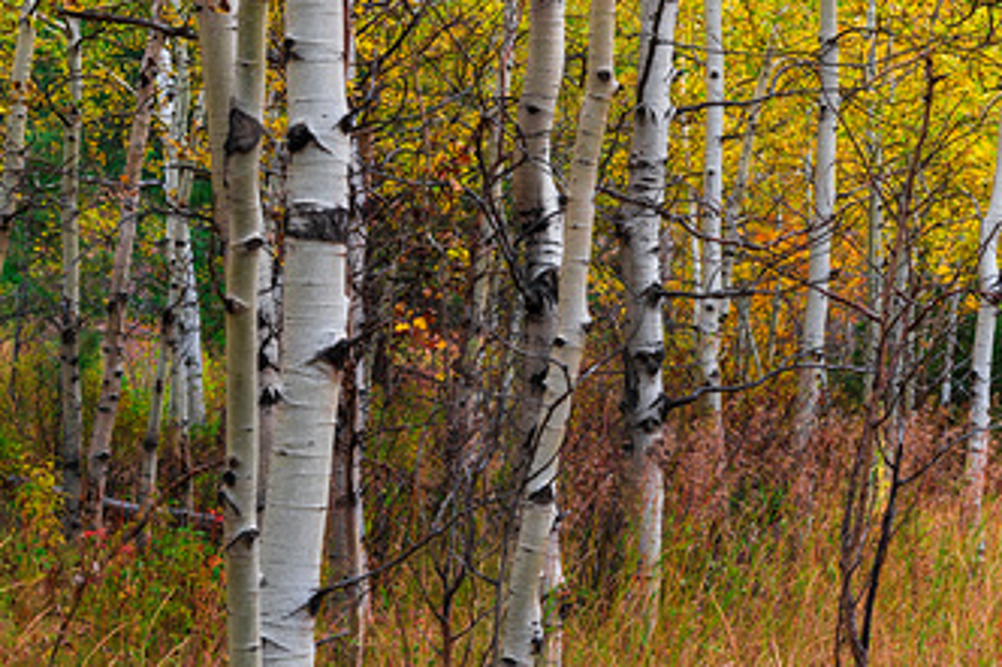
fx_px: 2365
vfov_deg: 16.1
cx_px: 869
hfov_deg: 23.4
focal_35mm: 85
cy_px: 302
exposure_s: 1/60
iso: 200
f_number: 5.6
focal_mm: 47
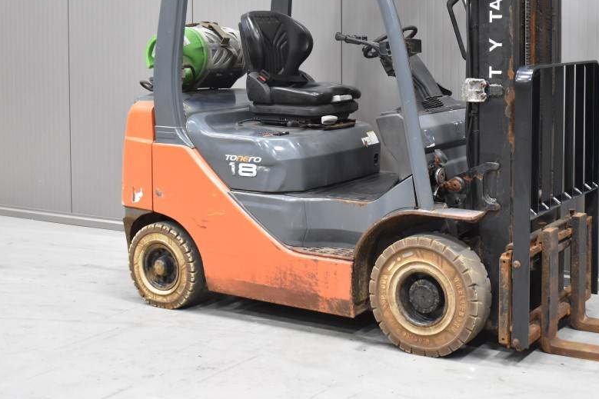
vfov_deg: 23.3
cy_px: 105
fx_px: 961
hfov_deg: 34.4
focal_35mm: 58
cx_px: 386
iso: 1600
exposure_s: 1/25
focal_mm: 25
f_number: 5
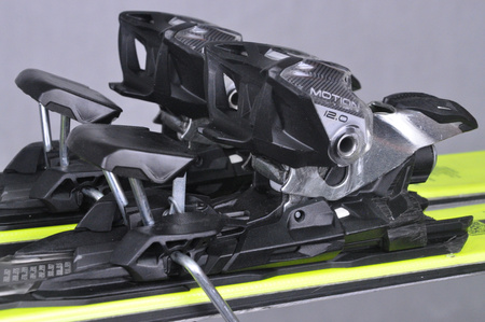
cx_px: 242
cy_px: 161
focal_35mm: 99
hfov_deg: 20.6
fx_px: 1332
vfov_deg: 13.8
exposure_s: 1/125
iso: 3200
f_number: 9.5
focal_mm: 66
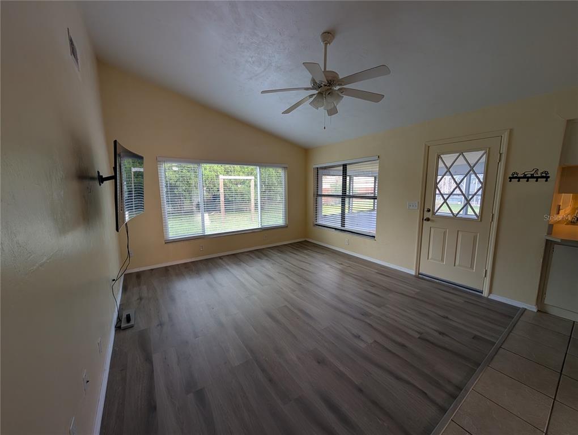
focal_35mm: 12
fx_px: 201
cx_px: 289
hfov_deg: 110.5
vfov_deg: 94.6
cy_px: 218
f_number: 1.7
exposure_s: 1/60
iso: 63
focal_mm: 2.02
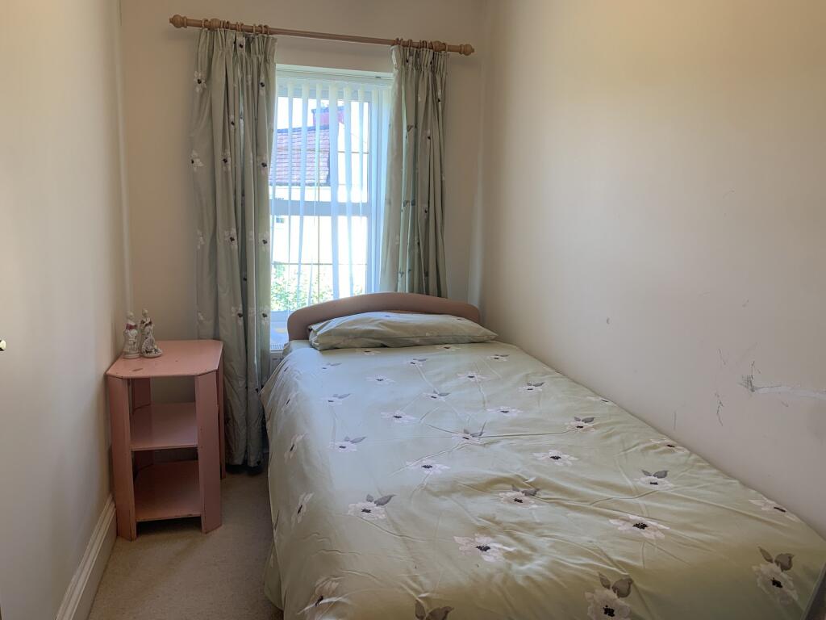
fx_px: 620
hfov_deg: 67.3
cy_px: 310
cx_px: 413
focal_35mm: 26
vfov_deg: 53.1
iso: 50
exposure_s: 1/50
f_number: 1.8
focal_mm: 4.25
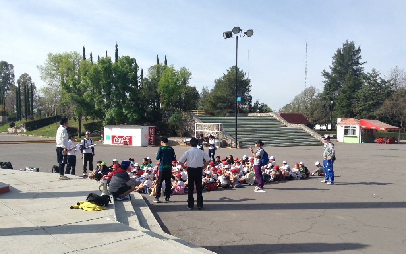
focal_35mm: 35
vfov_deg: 36.2
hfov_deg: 55.3
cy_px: 149
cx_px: 203
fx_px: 387
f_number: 2.4
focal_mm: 3.3
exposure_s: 1/1073
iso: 32
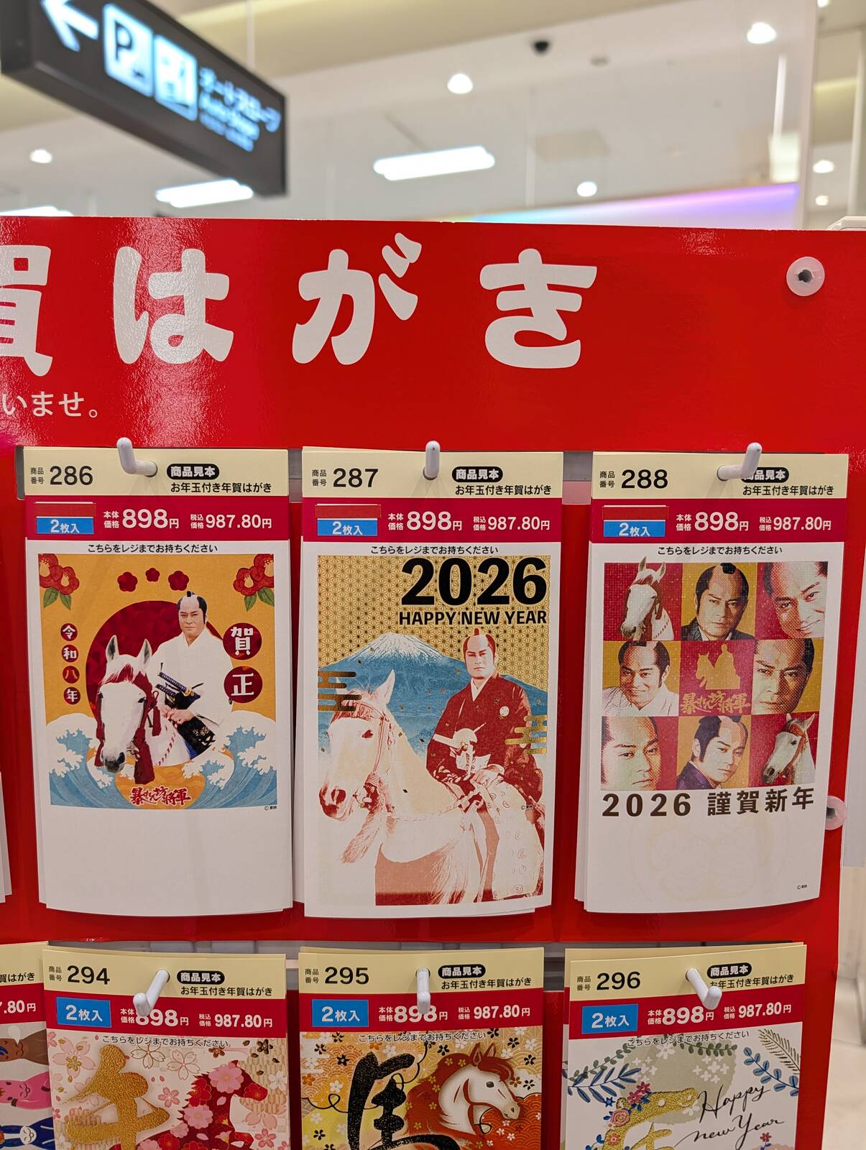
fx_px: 798
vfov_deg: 71.5
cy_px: 575
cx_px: 433
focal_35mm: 24
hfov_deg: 56.9
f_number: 1.68
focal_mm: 6.9
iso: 52
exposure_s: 1/60
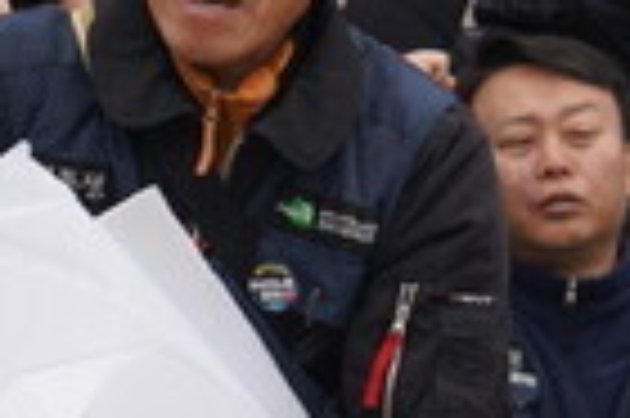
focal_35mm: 565
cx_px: 1048
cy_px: 324
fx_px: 9876
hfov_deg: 3.6
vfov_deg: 2.4
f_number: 6.3
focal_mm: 132
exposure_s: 1/160
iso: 125
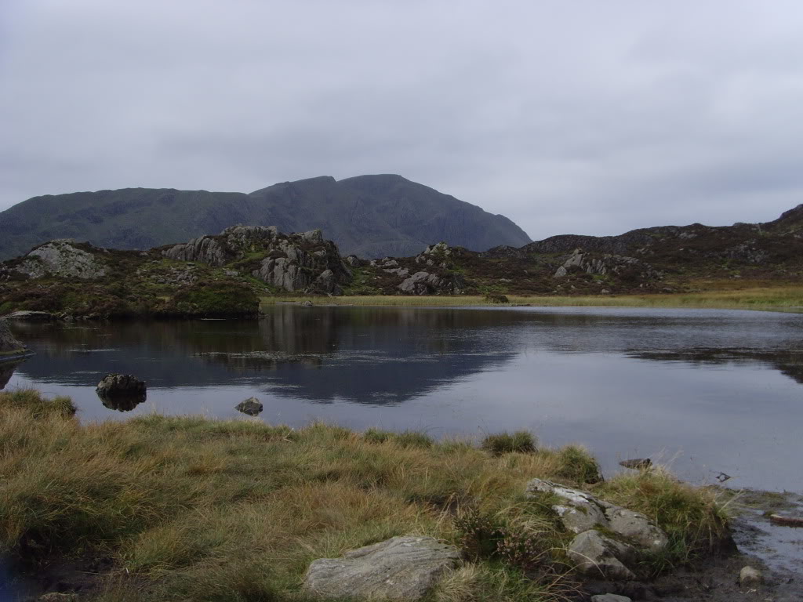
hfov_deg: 47.9
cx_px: 402
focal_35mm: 39
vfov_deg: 36.8
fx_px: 905
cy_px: 301
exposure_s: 1/500
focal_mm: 6.6
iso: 80
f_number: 3.5
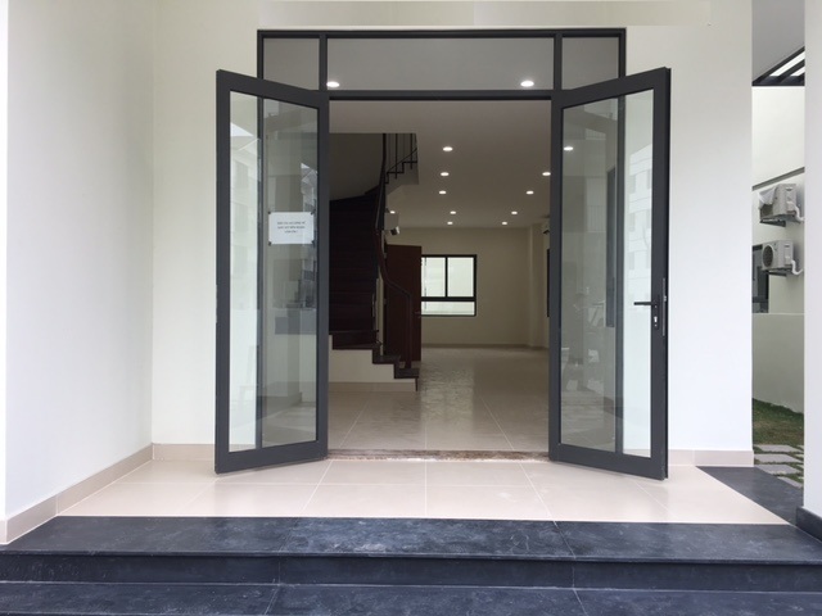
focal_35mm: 29
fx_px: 689
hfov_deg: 61.7
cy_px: 308
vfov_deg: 48.2
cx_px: 411
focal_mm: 4.15
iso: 25
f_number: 2.2
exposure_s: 1/147
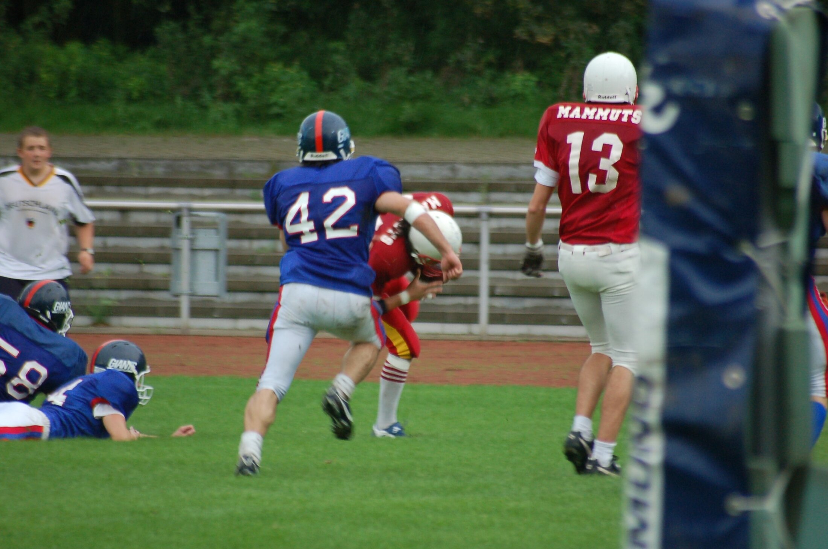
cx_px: 414
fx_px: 10330
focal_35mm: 450
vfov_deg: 3.0
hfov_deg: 4.6
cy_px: 274
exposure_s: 1/125
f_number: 5.6
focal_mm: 300
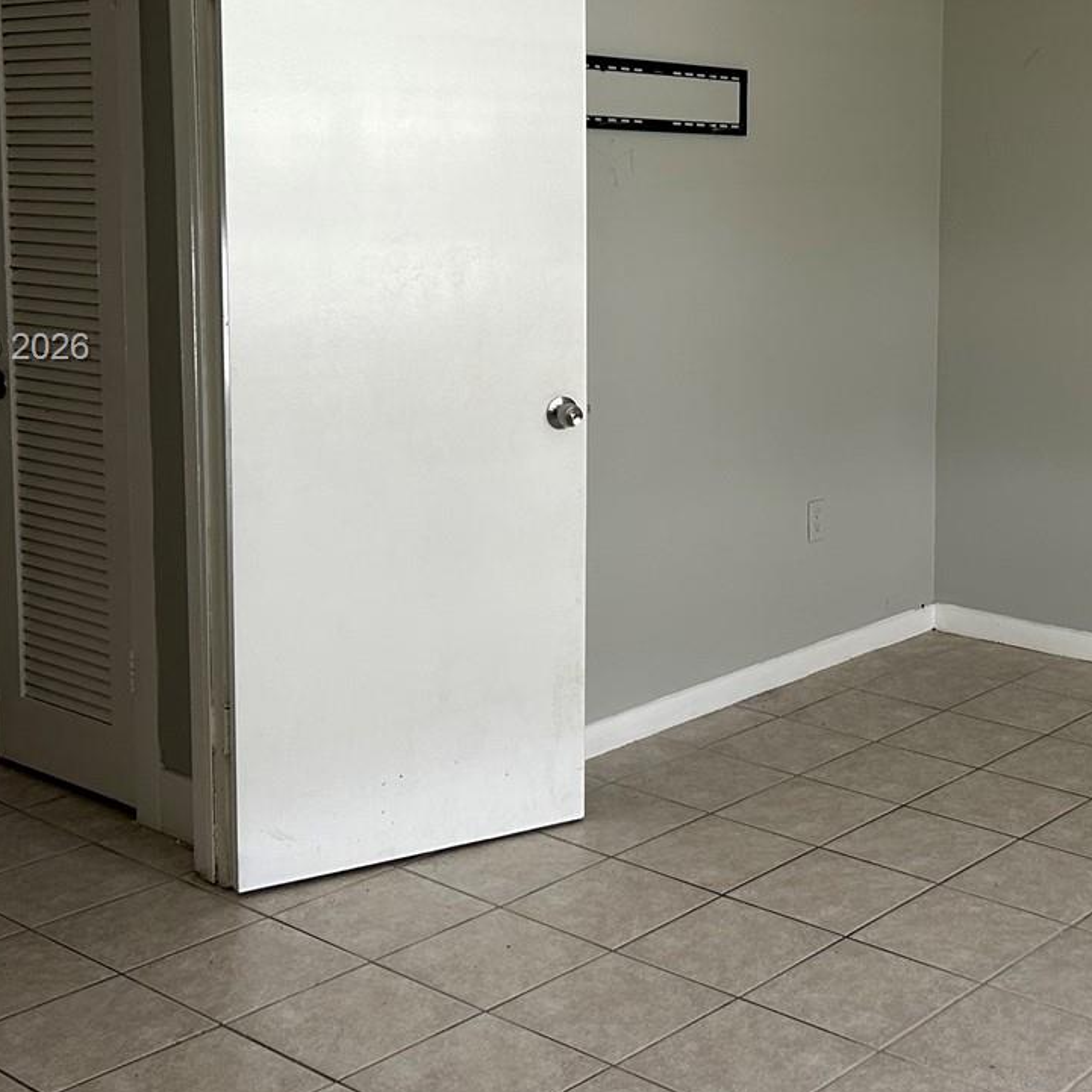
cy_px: 350
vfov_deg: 33.1
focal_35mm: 51
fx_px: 1820
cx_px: 830
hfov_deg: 32.7
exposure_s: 1/81
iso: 125
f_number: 1.5
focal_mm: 5.7
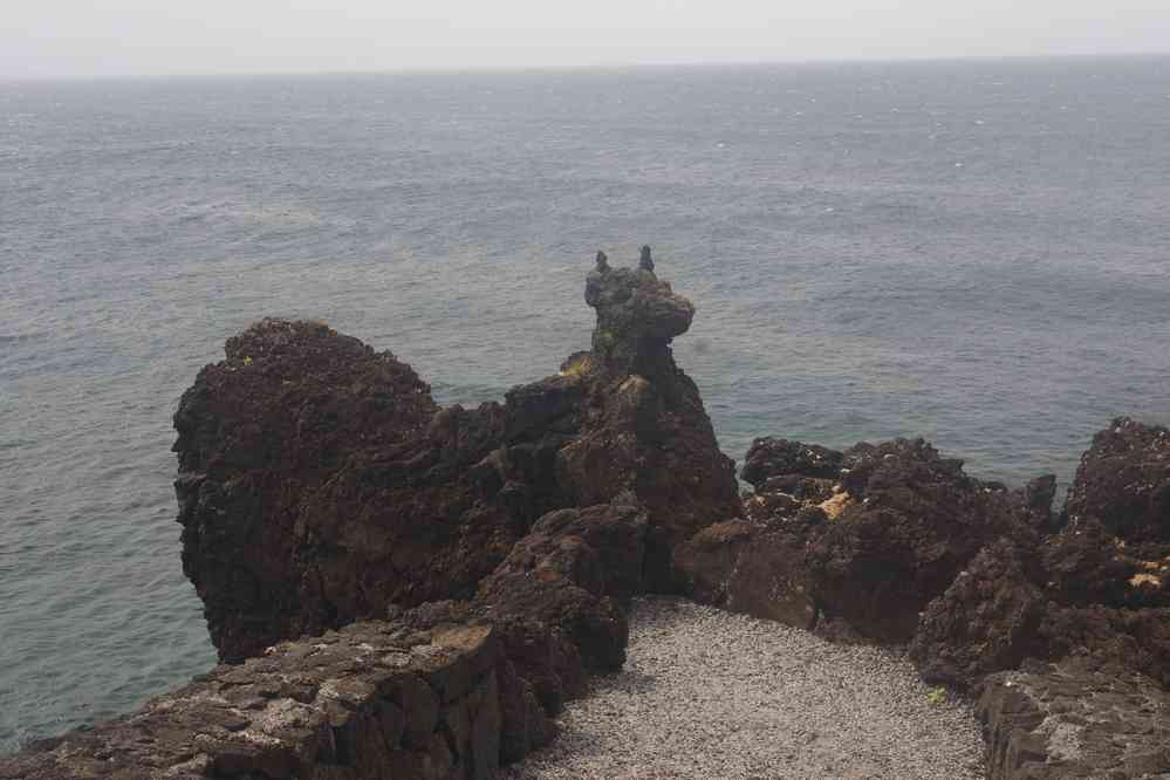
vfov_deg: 25.8
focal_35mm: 52
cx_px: 585
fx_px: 1706
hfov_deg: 37.9
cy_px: 390
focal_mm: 35
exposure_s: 1/60
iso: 200
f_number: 11
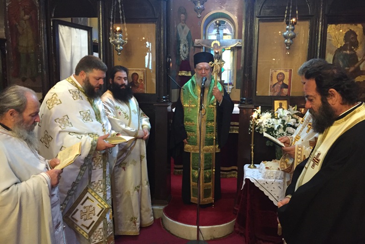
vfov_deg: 42.3
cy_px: 117
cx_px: 187
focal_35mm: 31
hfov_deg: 60.3
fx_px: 314
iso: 250
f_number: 2.2
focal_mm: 4.15
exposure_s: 1/17
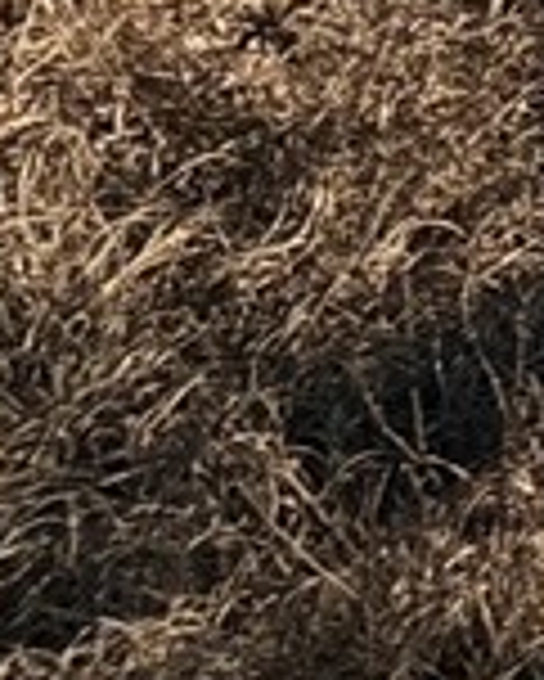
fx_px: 4986
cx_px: 3390
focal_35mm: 248
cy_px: -1238
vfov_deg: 7.1
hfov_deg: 4.5
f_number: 1.78
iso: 80
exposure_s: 1/6173
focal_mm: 6.76
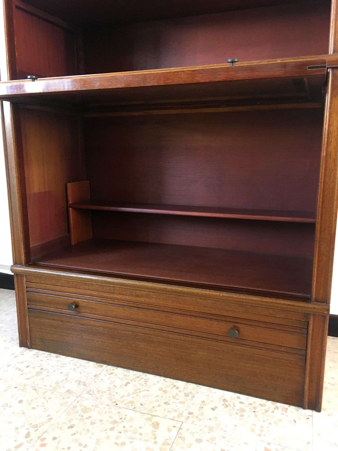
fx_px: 378
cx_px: 169
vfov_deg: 61.7
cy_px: 226
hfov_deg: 48.2
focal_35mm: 29
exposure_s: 1/25
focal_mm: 4.15
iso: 200
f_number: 2.2
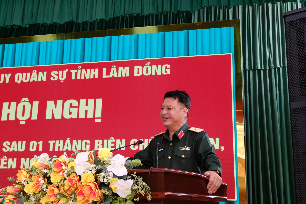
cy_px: 103
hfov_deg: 43.6
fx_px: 383
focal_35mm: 45
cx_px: 156
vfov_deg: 29.9
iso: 3200
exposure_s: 1/50
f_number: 7.1
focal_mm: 29.2
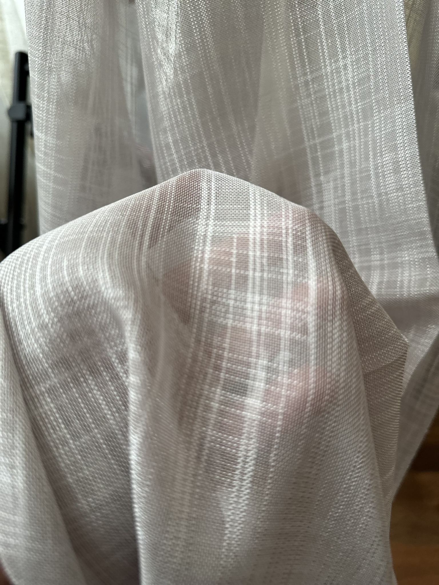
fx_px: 406
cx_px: 220
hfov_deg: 56.8
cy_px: 292
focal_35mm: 24
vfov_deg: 71.6
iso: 250
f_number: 1.78
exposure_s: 1/87
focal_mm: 6.86
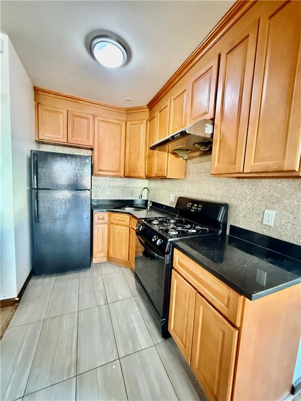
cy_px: 200
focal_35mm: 14
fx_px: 162
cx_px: 150
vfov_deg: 102.1
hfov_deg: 85.7
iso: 2500
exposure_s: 1/20
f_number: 2.2
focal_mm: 2.22
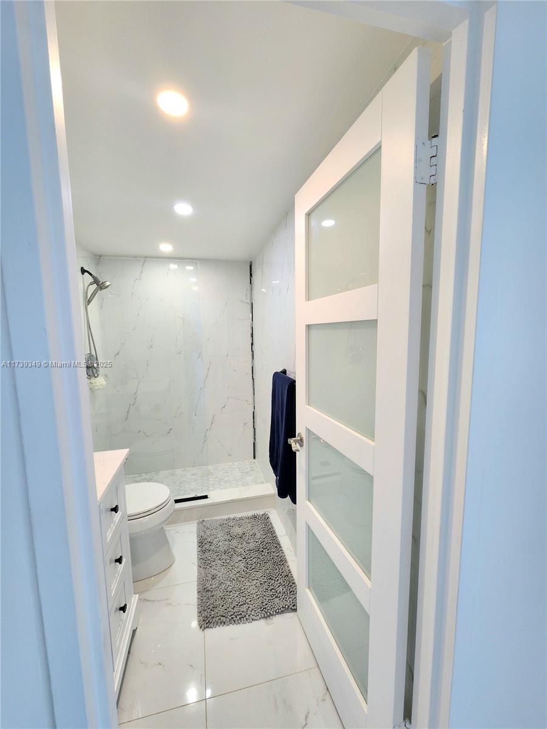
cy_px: 364
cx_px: 274
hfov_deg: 89.9
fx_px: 274
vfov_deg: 106.2
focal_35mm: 13
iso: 100
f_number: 2.2
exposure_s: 1/60.2
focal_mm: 2.2
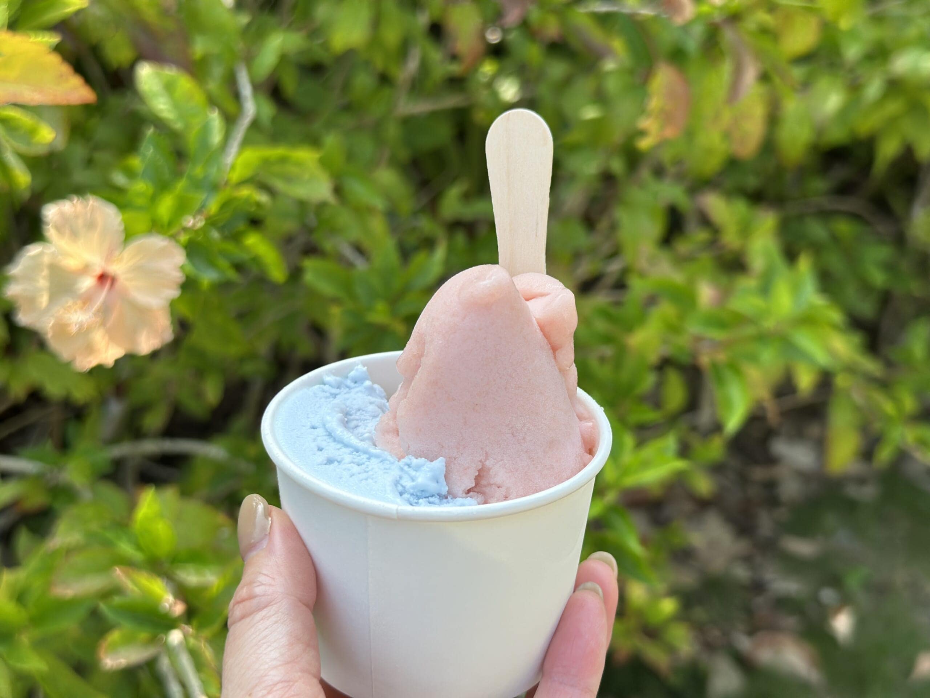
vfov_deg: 30.3
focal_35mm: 48
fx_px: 1290
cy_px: 349
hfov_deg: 39.7
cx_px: 465
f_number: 1.78
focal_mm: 6.86
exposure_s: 1/1227
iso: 80
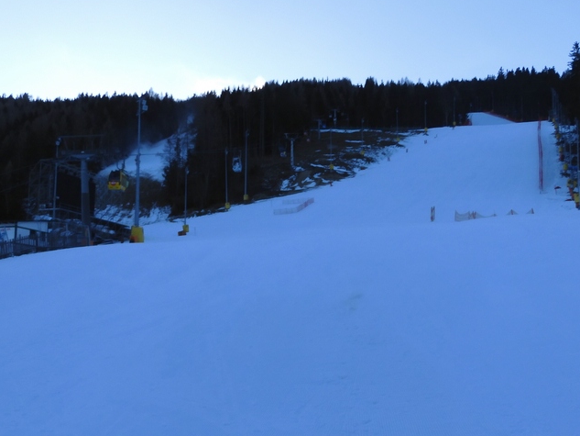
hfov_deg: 51.3
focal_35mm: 36
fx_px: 603
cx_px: 300
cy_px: 269
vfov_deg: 39.4
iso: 100
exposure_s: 1/500
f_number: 3.4
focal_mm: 4.3
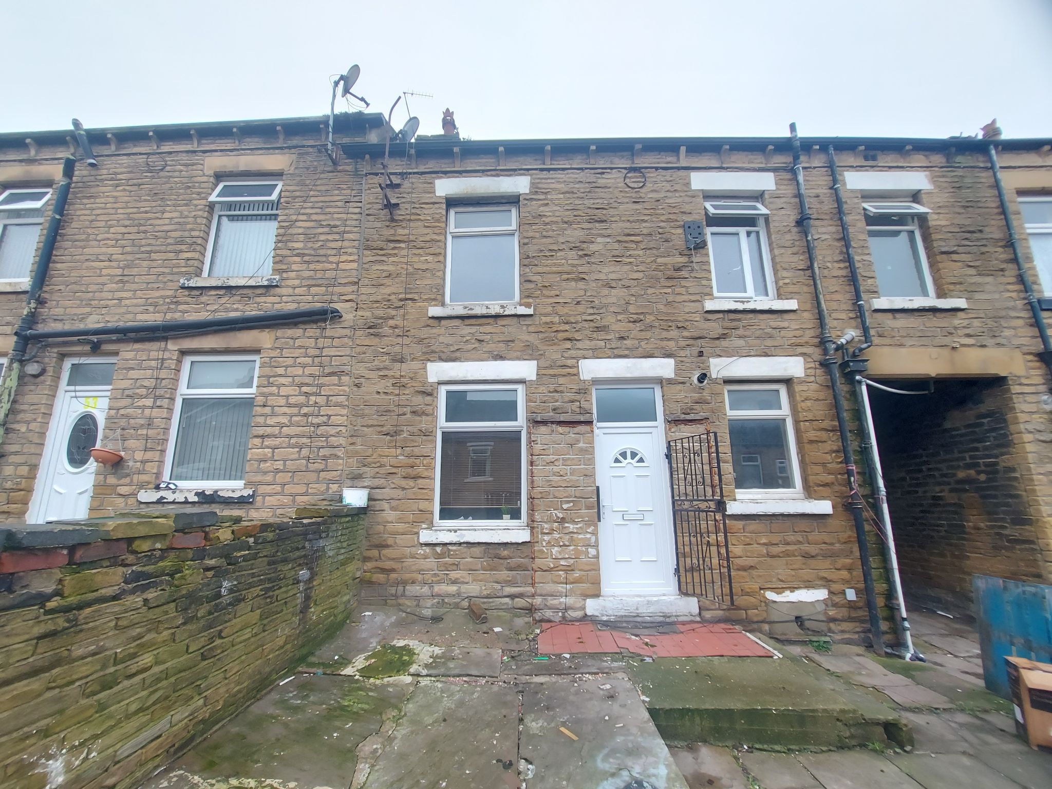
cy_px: 394
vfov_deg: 89.9
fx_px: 395
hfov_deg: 106.2
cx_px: 526
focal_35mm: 13
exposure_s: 1/50
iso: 160
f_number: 2.2
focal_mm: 1.74
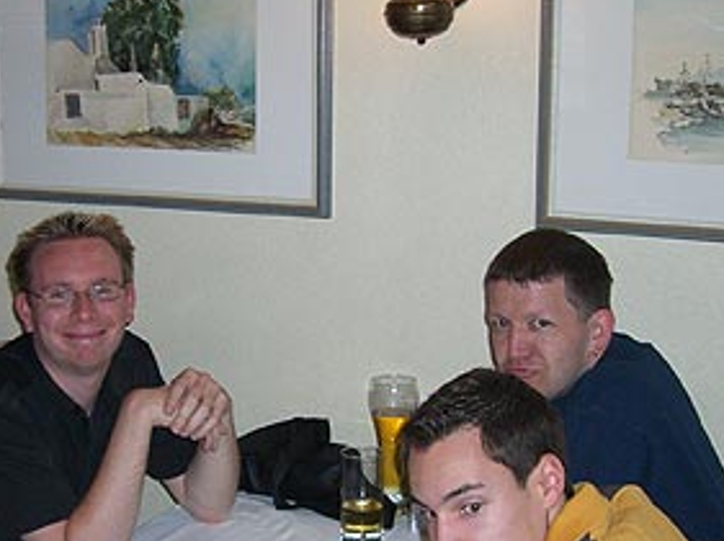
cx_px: 276
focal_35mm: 65
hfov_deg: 29.8
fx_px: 1358
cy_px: 350
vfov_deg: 22.5
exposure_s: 1/60
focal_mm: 6.2
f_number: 2.7
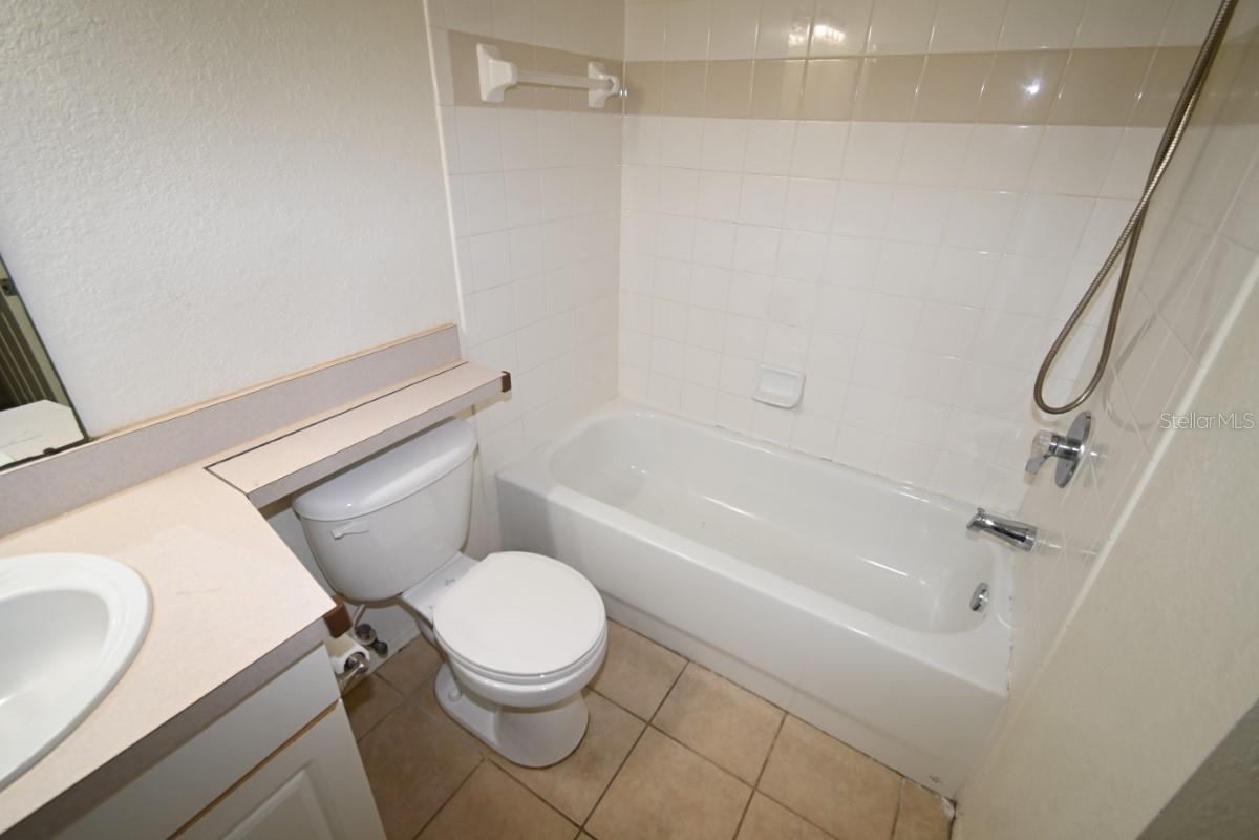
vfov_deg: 77.3
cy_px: 420
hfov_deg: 100.4
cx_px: 630
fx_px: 525
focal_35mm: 15
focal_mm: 10
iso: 320
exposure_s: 1/60
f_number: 4.5
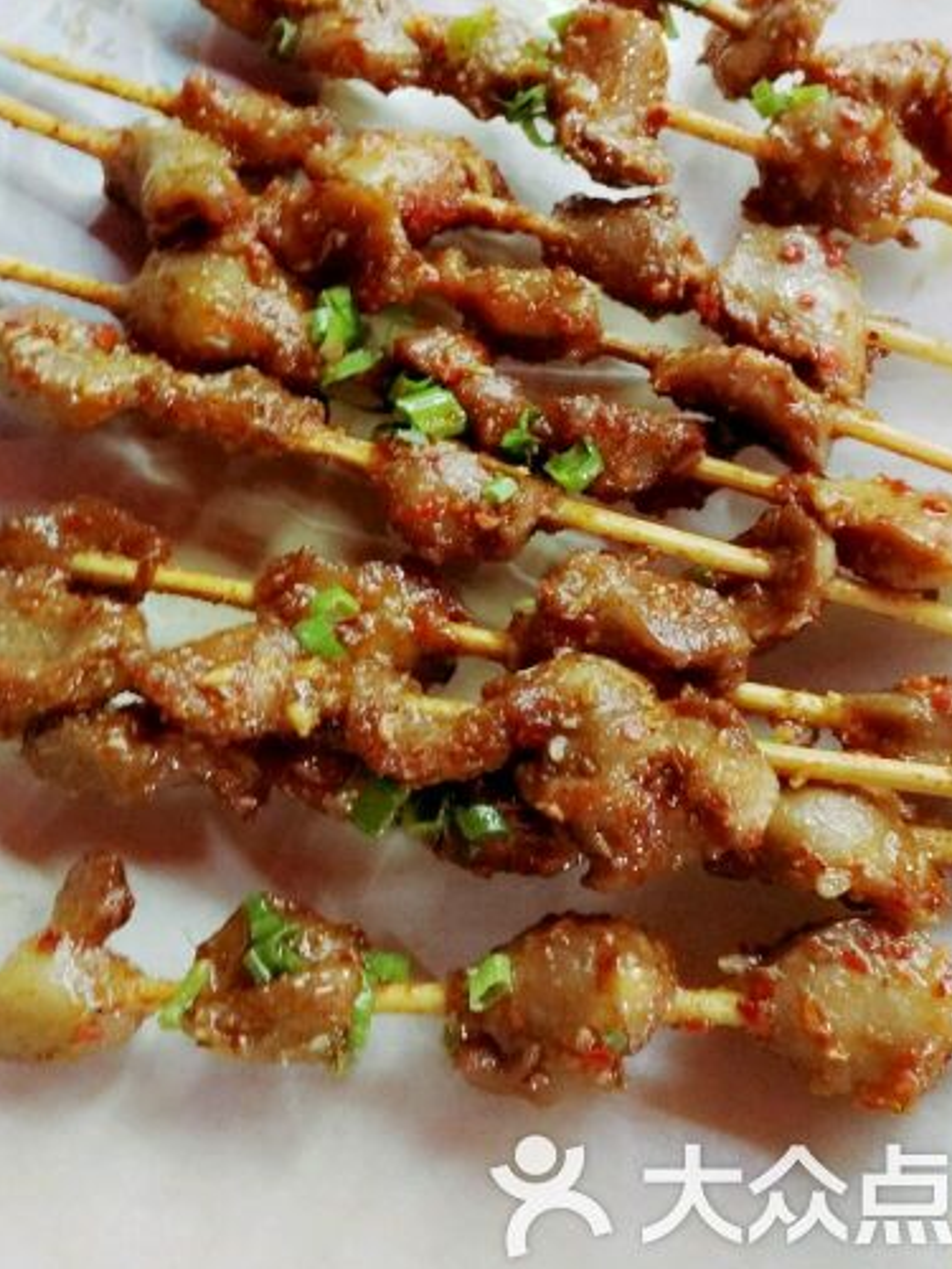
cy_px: 439
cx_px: 461
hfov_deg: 34.3
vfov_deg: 44.2
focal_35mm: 42
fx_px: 1540
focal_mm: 4.12
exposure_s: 1/14
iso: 1133
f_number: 2
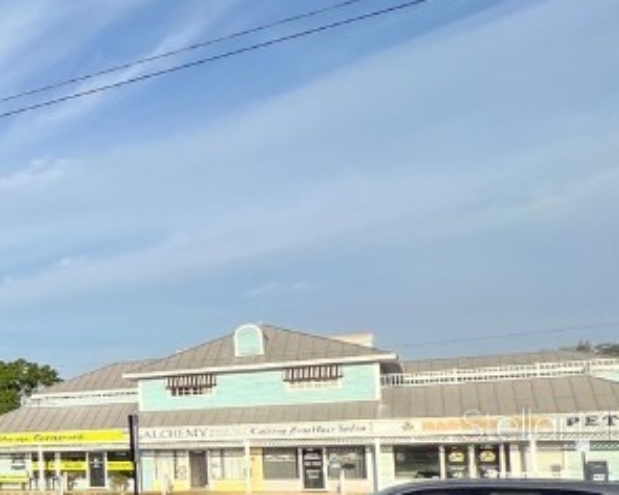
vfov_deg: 32.8
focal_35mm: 44
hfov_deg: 24.8
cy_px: 424
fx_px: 806
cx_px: -415
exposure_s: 1/1429
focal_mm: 1.57
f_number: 1.8
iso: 32
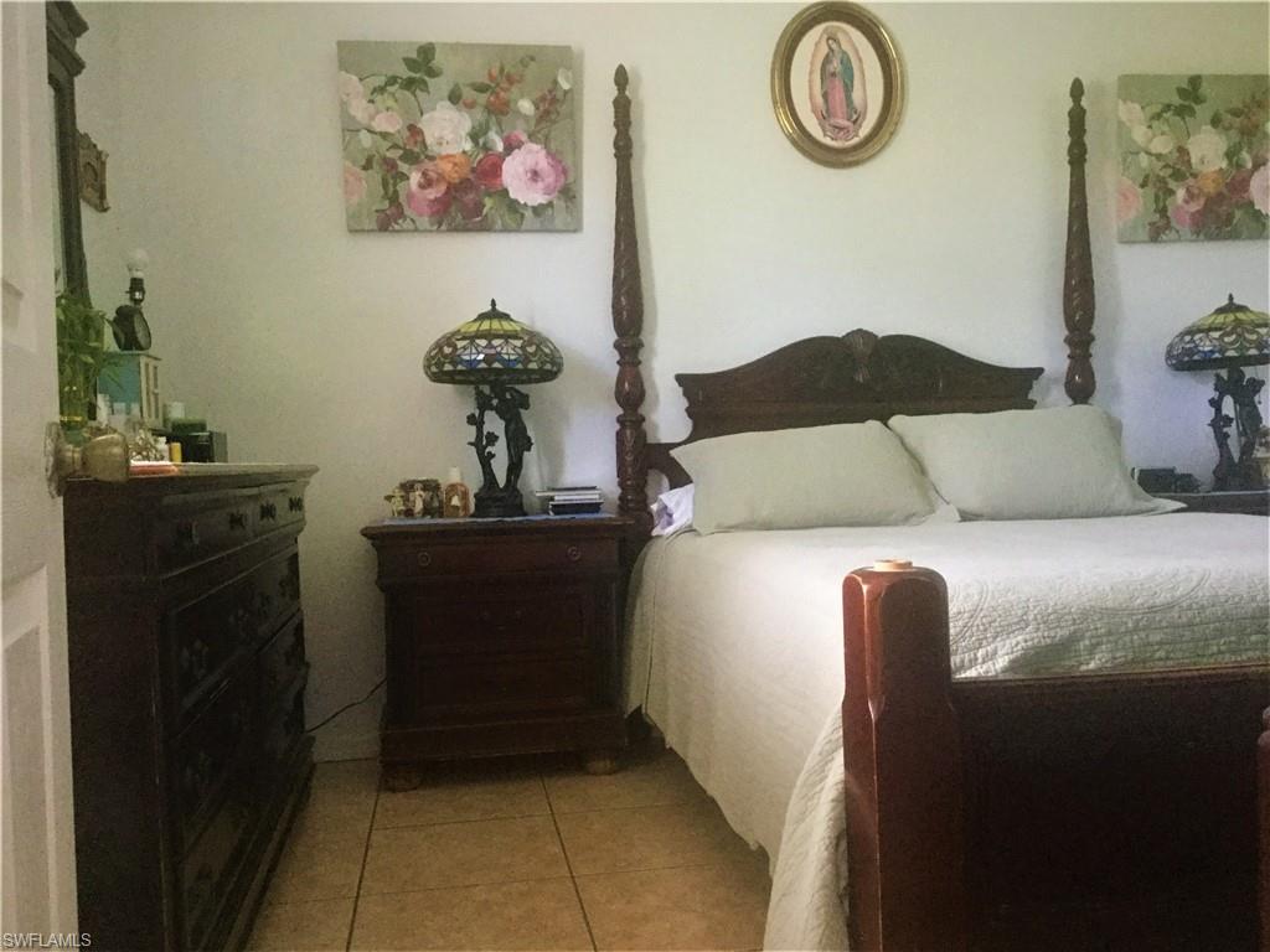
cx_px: 635
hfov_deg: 58.4
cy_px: 476
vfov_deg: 45.4
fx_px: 1137
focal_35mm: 31
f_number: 2.4
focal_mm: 3.3
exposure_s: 1/20
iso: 200
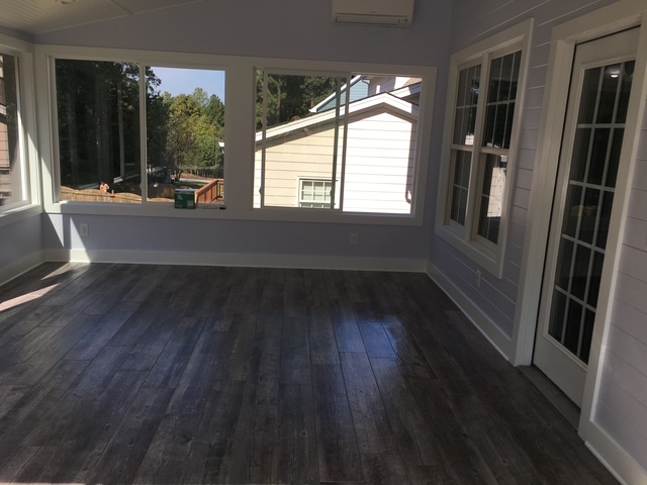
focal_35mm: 29
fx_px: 542
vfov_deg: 48.2
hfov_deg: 61.7
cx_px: 324
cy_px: 242
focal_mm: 4.15
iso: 25
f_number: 2.2
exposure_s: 1/746
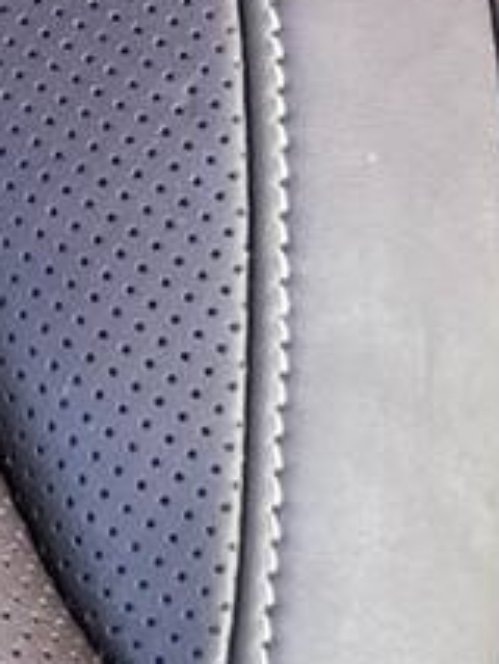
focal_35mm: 195
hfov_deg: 6.7
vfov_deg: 9.4
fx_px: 3744
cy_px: -695
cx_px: -1188
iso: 100
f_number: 1.6
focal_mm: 5.1
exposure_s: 1/121
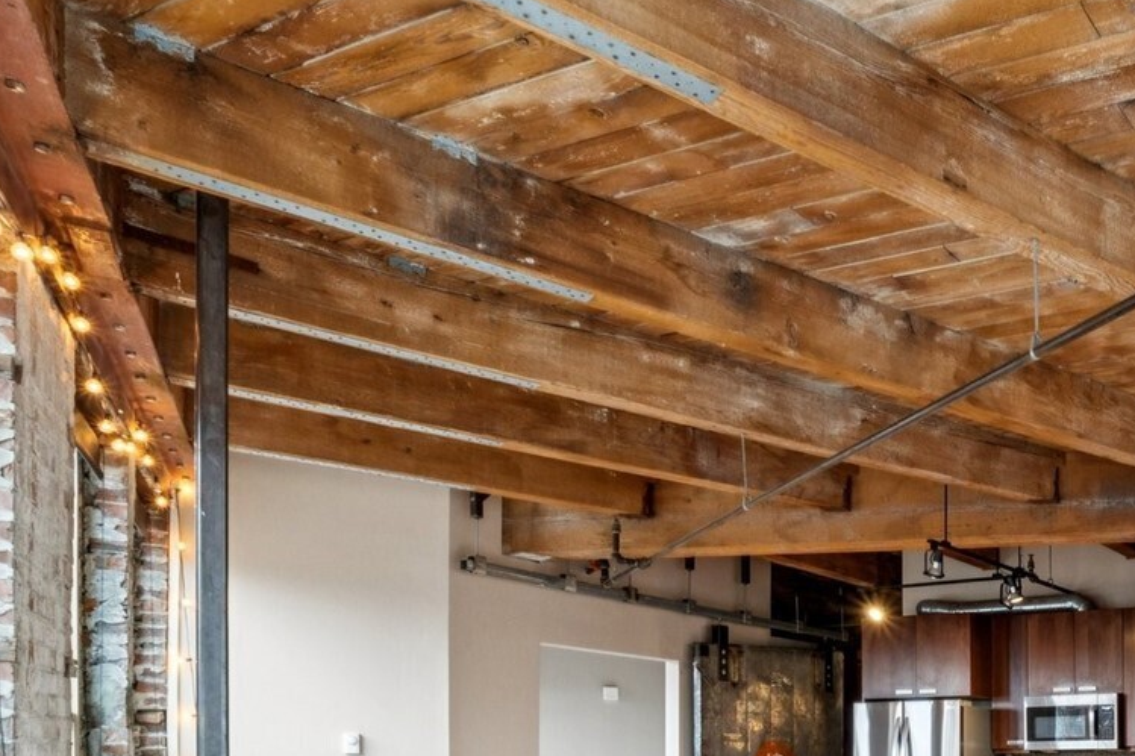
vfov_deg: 35.0
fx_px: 1072
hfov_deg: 46.3
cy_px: 769
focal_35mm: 34
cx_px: 1146
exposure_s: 1/5
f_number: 8
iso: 250
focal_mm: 10
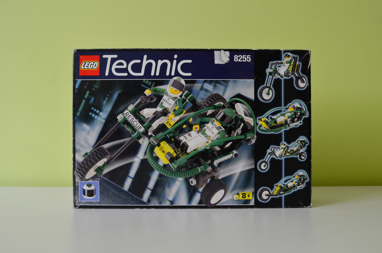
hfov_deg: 57.3
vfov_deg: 39.8
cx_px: 191
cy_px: 126
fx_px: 349
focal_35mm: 33
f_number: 10
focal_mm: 22
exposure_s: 1.6
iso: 125
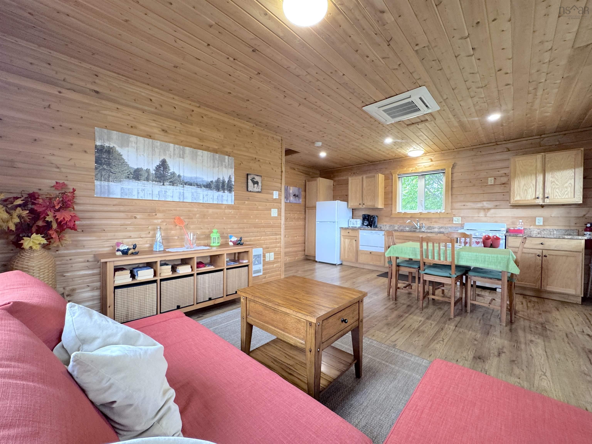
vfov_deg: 85.7
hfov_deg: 102.1
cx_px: 296
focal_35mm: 14
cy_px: 222
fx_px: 239
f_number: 2.2
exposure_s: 1/60
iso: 200
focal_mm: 2.22
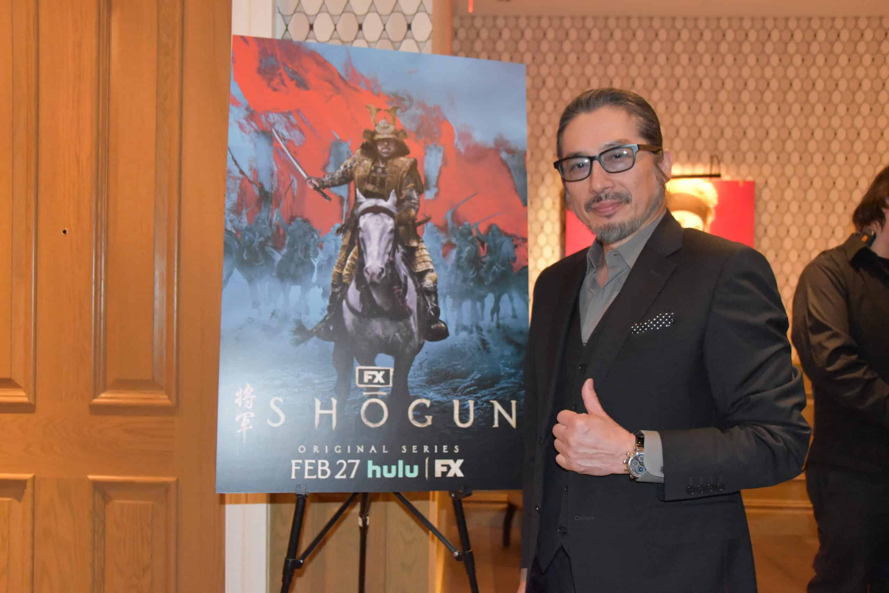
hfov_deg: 57.2
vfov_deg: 40.0
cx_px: 444
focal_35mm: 33
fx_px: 815
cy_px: 296
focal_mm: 22
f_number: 3.8
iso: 6400
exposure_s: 1/60
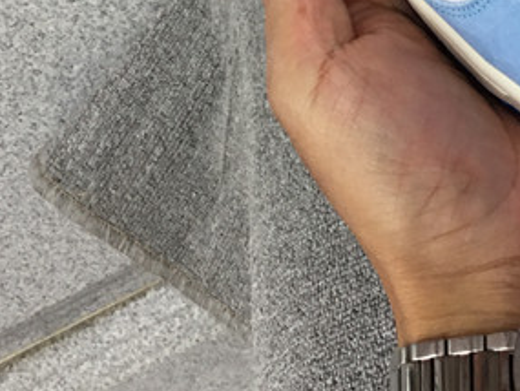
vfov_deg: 14.3
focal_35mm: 98
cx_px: 454
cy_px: -162
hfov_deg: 19.7
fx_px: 1473
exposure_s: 1/100
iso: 25
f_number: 2.4
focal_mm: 3.3
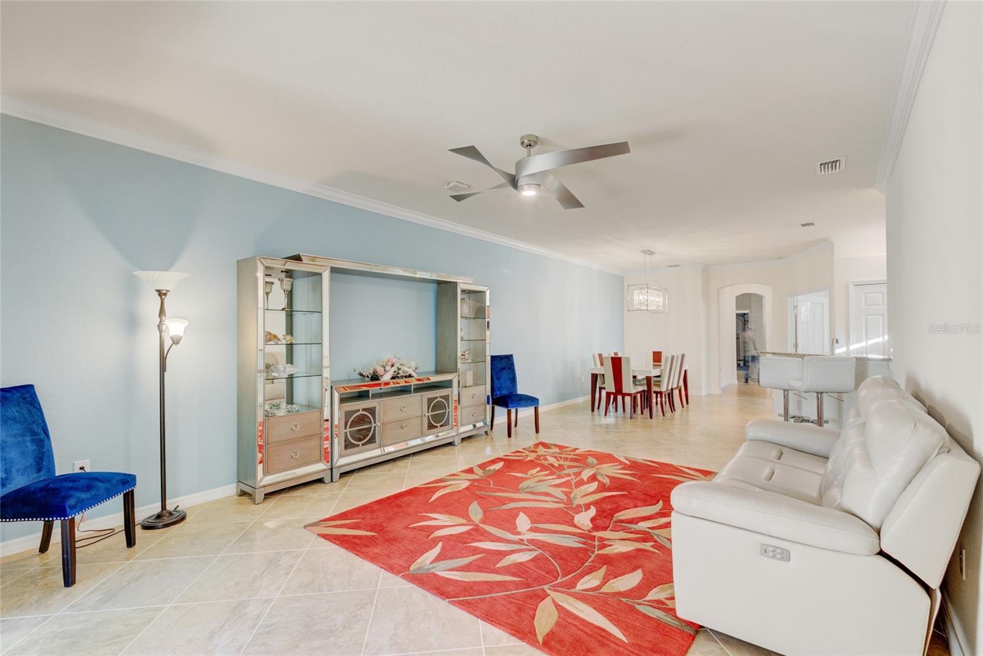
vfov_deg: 73.8
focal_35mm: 16
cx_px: 492
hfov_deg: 96.7
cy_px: 328
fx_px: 437
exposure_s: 1/8
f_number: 8
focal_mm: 16
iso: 400
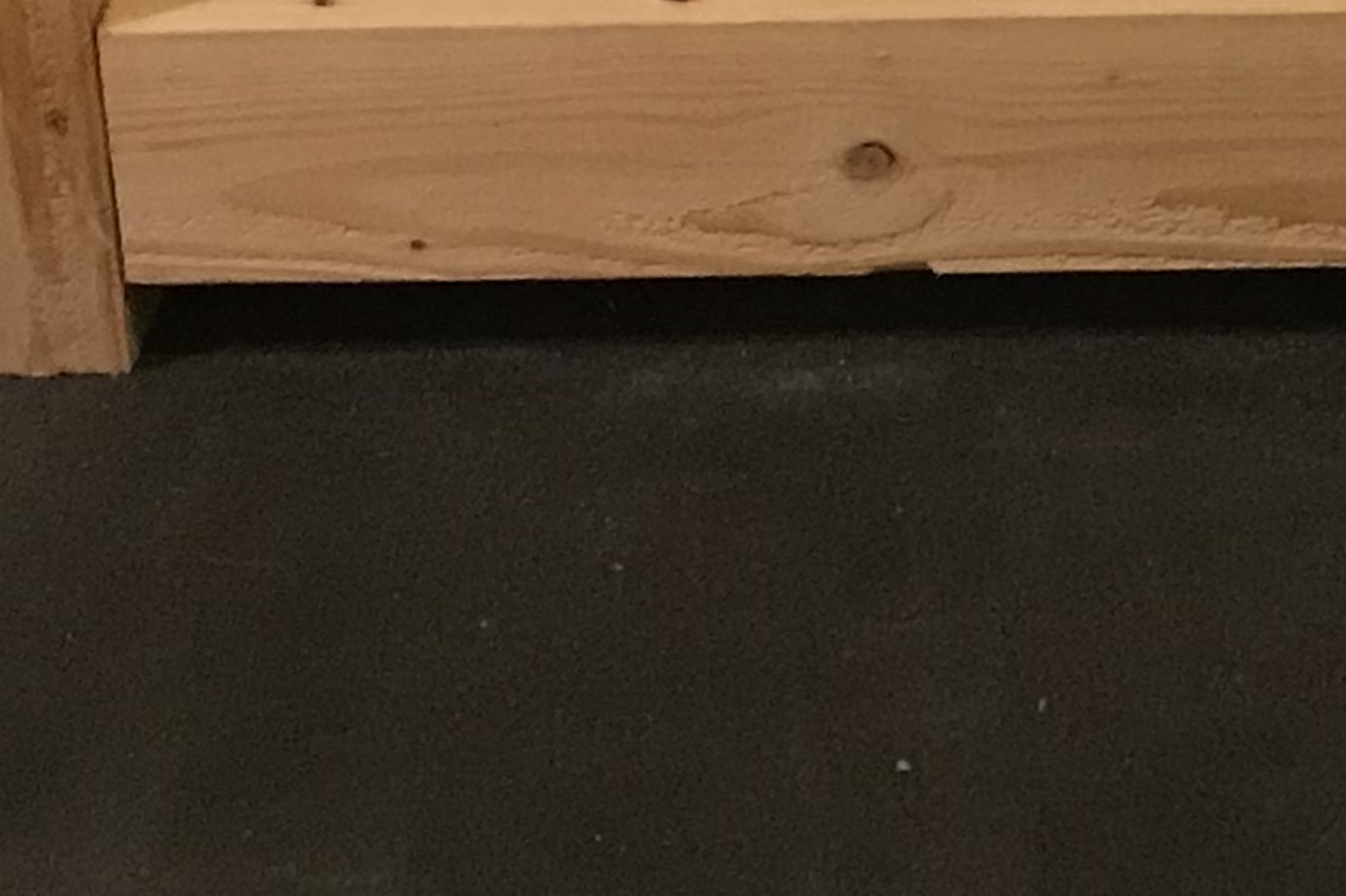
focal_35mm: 137
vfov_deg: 9.4
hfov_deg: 14.6
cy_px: -844
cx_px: 1451
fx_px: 5121
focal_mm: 3.99
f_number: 1.8
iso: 100
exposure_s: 1/15
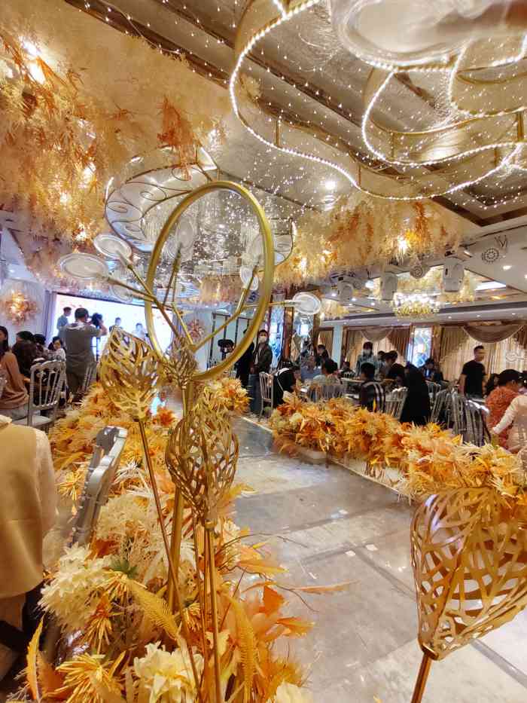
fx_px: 325
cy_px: 352
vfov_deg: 94.5
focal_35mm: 16
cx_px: 264
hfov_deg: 78.1
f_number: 2.2
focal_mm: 1.68
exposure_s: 1/50
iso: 154
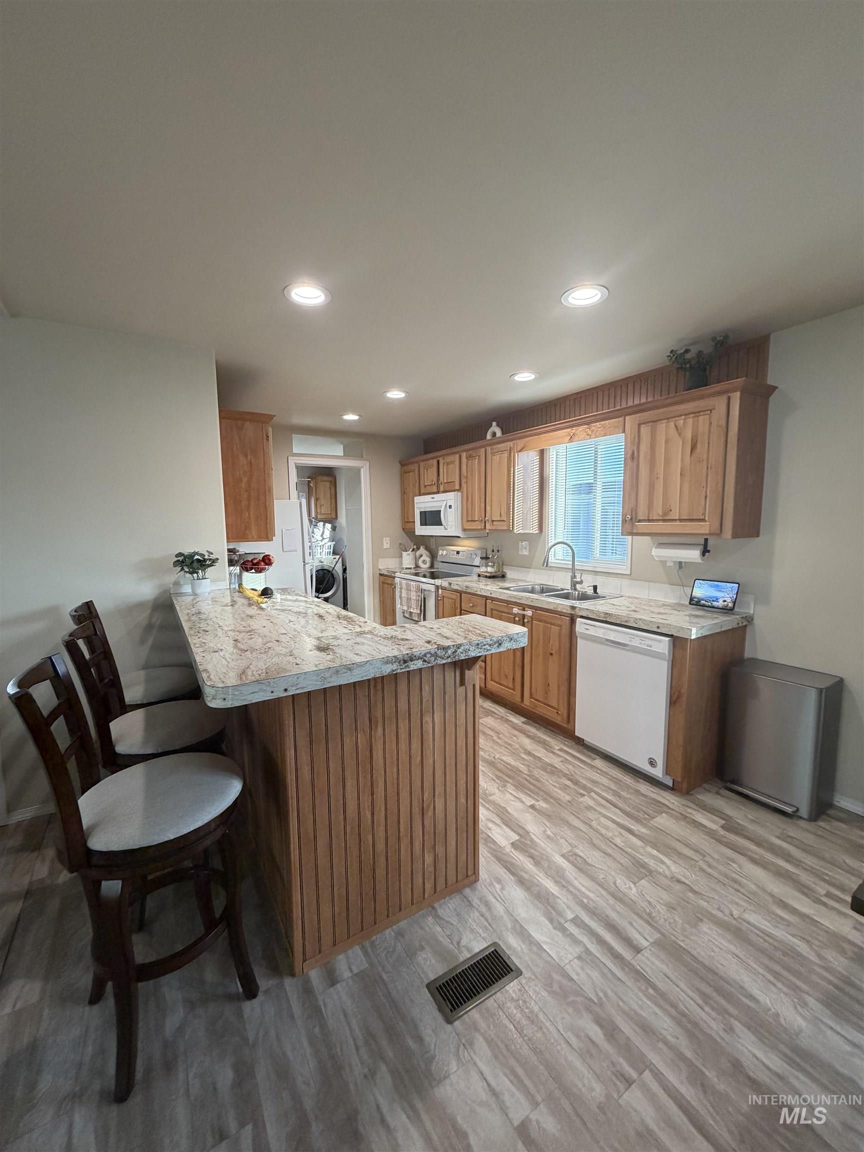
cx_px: 432
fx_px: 466
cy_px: 576
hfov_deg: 85.7
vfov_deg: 102.1
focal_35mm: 14
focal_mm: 2.22
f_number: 2.2
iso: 250
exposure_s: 1/120
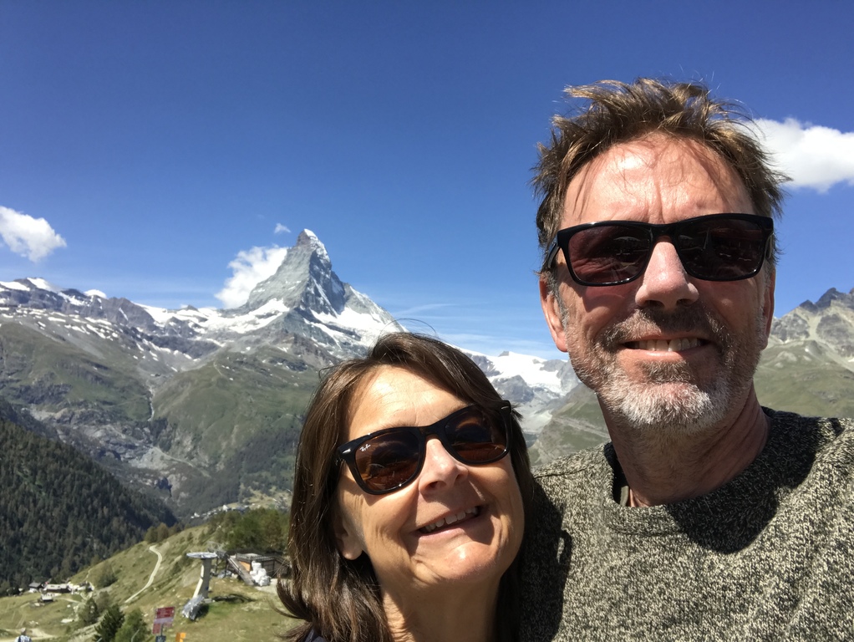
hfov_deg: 56.8
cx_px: 427
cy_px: 321
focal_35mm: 32
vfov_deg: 44.2
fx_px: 790
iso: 25
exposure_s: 1/948
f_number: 2.2
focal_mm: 2.87
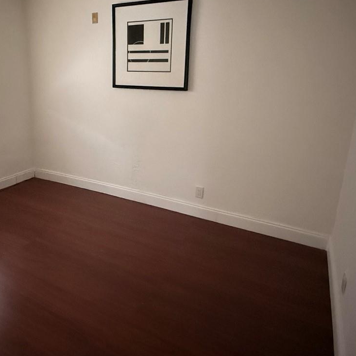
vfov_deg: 58.7
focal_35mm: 27
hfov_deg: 57.9
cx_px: 121
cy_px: 145
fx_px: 314
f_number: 2.2
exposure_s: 1/30
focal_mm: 2.22
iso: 1600
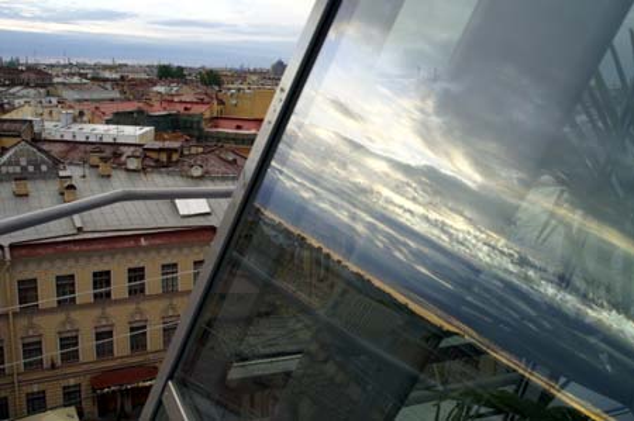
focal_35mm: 36
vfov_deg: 36.8
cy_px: 210
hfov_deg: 53.2
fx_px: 633
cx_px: 317
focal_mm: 24
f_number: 5.6
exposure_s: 1/60
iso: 100
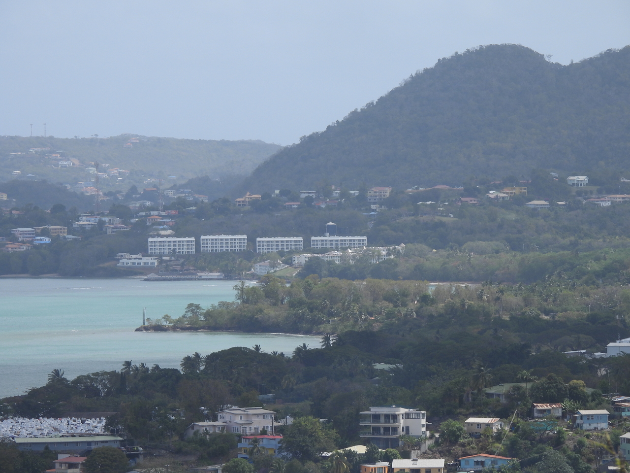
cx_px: 315
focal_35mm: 320
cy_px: 236
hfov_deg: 6.2
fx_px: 5824
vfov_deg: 4.6
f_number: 5
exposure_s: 1/800
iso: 100
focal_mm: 57.1
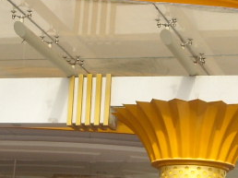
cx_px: 125
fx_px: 955
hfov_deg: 14.2
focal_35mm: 139
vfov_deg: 10.6
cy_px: 67
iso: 64
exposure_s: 1/228
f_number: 5.6
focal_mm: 5.7
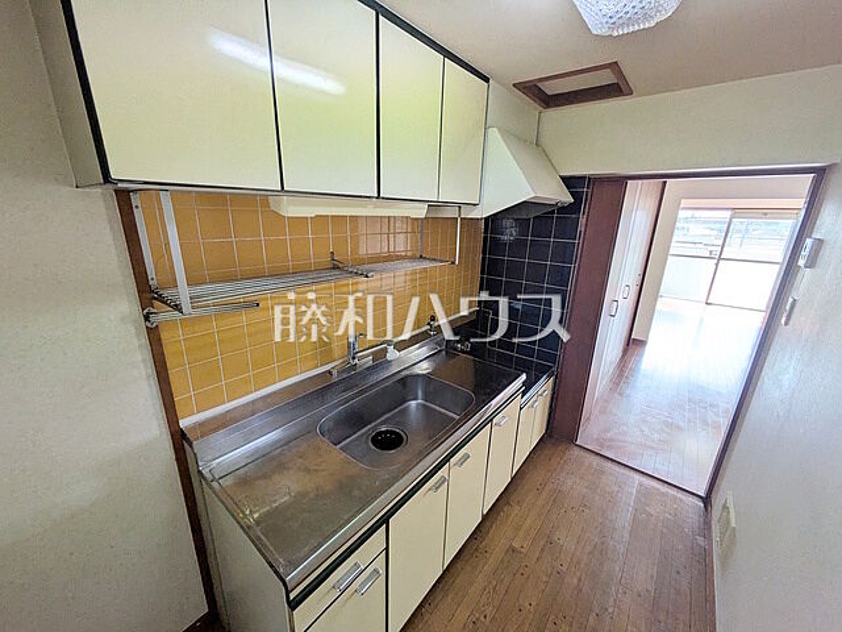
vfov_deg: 85.7
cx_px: 421
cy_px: 316
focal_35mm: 14
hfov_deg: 102.1
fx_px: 341
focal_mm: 1.83
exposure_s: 1/183
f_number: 2.2
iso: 58
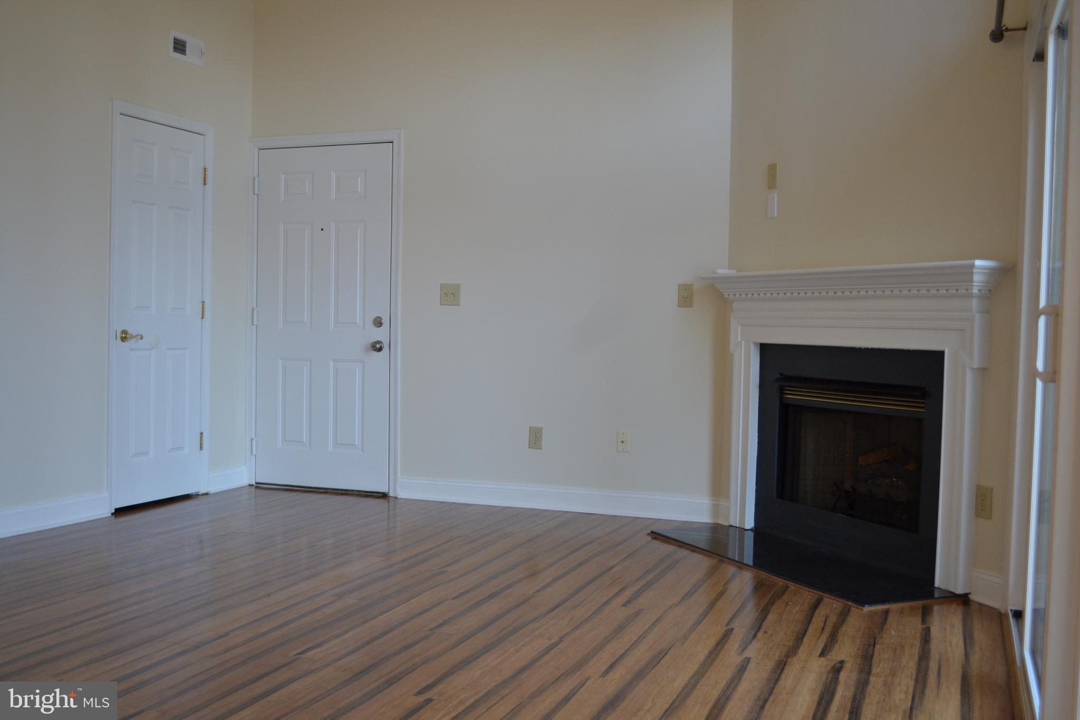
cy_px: 360
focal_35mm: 36
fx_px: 1080
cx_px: 540
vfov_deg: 36.9
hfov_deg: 53.1
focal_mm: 24
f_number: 4
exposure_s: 1/30
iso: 400
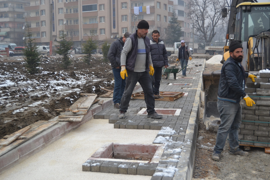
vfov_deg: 28.9
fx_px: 349
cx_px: 135
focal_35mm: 46
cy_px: 90
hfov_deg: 42.3
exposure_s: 1/1000
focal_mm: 31
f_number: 4.2
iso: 400
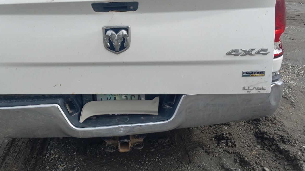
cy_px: 30
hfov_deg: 50.2
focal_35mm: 40
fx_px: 323
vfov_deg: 28.9
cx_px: 125
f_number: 1.8
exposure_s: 1/1667
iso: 40
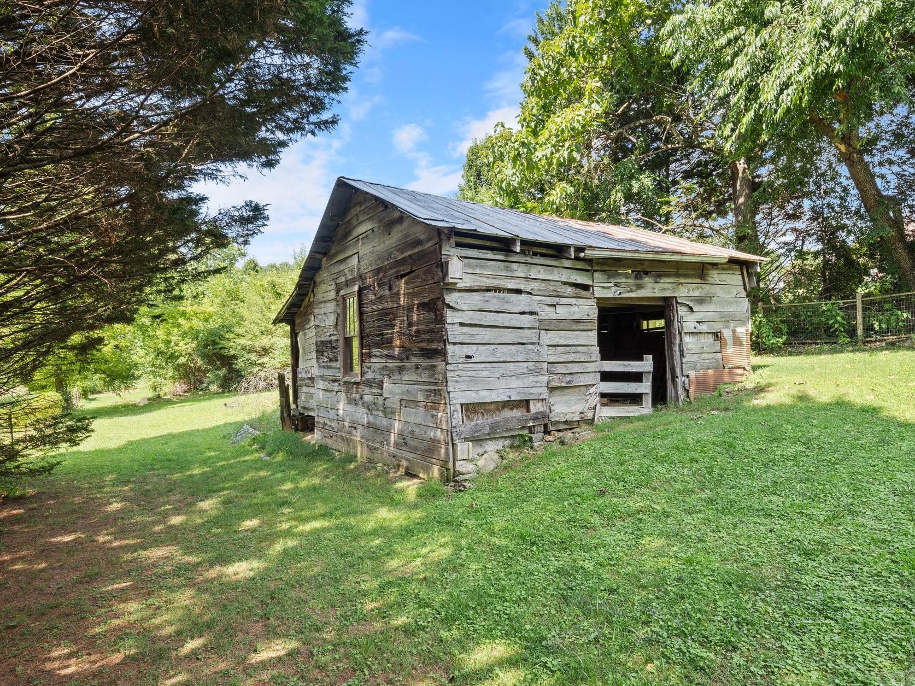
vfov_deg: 65.9
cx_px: 479
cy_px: 334
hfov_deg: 81.7
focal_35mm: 20
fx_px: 529
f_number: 16
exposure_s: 1/15
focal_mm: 17
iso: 200
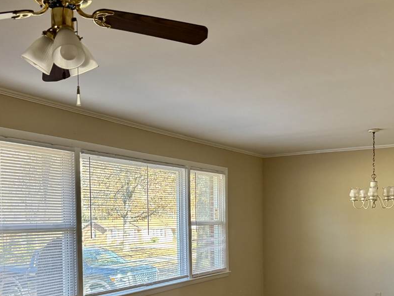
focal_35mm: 42
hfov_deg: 44.7
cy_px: 234
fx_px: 478
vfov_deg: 33.4
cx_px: 173
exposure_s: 1/100
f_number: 1.6
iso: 125
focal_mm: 5.96
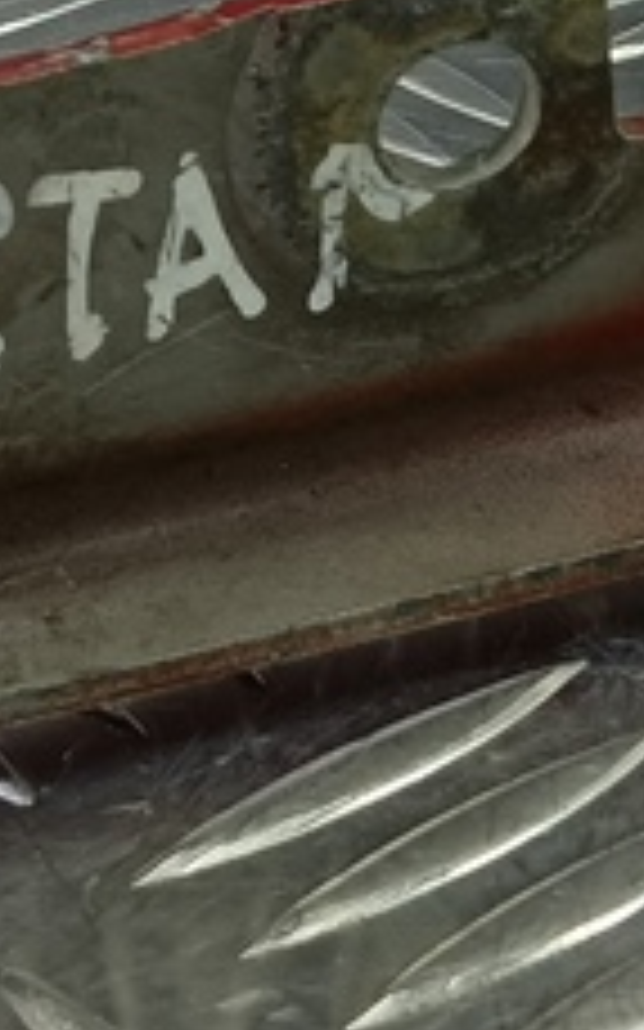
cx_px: 617
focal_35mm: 109
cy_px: 193
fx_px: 3063
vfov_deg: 18.9
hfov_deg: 11.9
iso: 106
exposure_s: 1/50
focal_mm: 4.11
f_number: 1.6
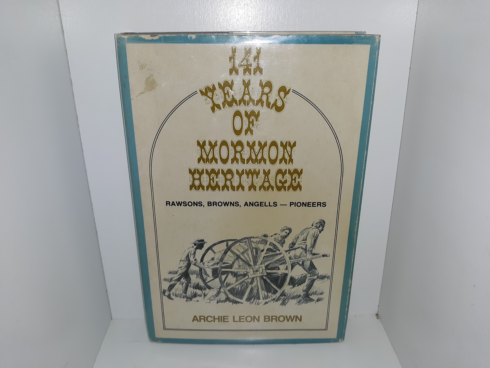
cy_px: 184
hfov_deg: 63.4
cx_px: 245
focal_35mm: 28
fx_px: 396
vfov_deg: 49.7
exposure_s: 1/225
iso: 40
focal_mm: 3.7
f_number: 1.7
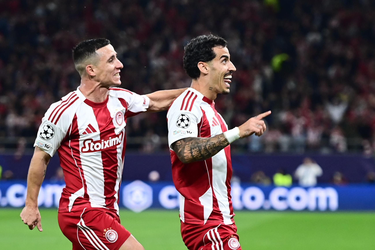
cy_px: 125
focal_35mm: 160
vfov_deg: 8.6
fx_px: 1666
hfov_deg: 12.8
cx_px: 188
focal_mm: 160
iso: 2500
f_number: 3.2
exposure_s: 1/1000
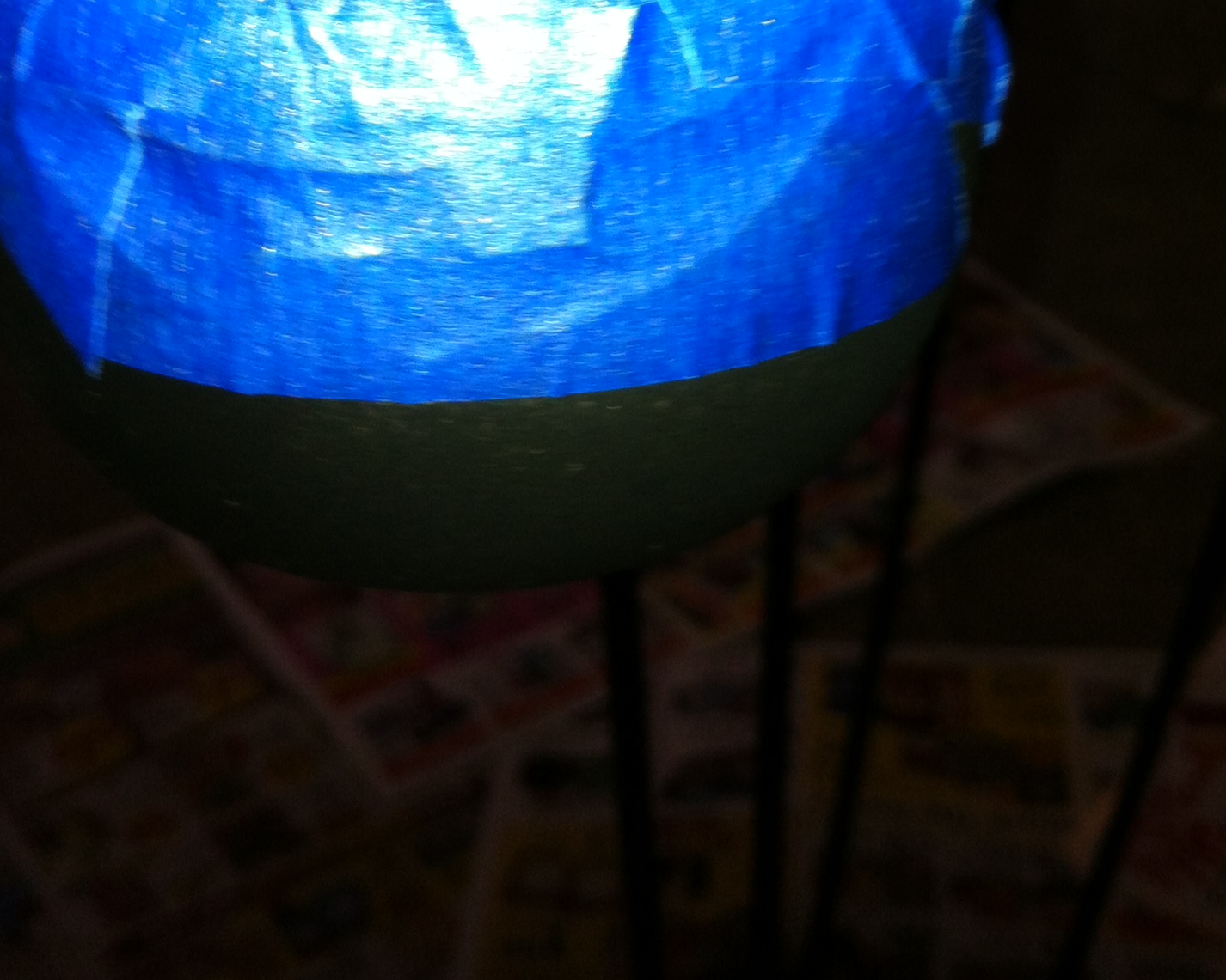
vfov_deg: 23.0
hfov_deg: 30.5
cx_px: 687
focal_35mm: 62
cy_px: -131
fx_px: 2250
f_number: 2.8
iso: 80
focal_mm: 3.85
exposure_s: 1/18
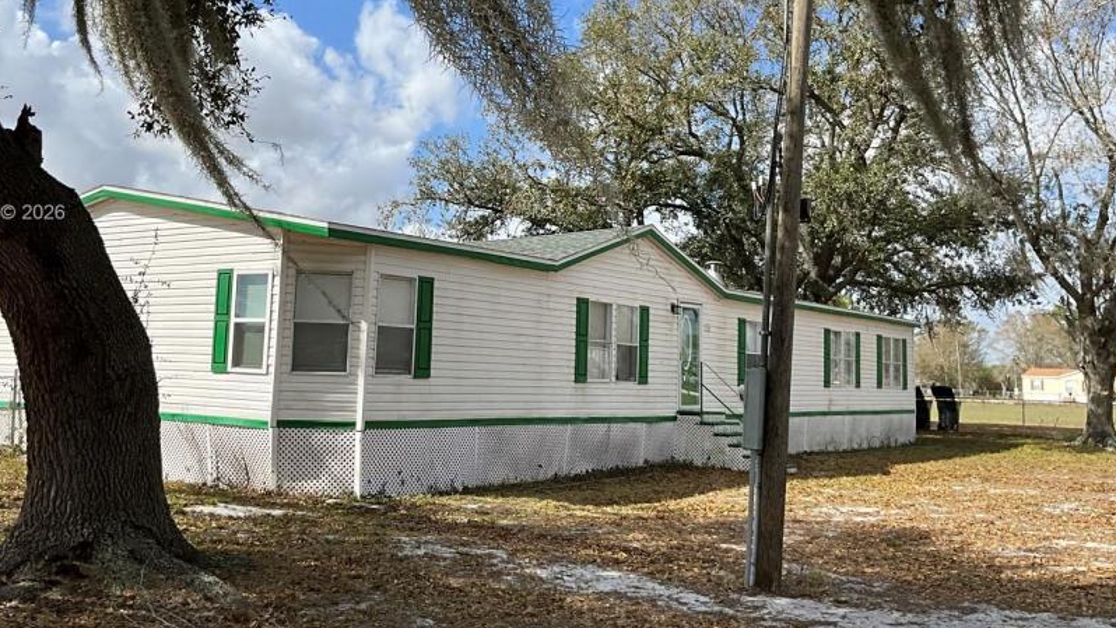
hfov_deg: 52.6
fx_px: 1125
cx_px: 475
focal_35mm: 38
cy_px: 214
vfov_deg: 31.0
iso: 25
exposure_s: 1/1912
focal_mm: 3
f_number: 1.8
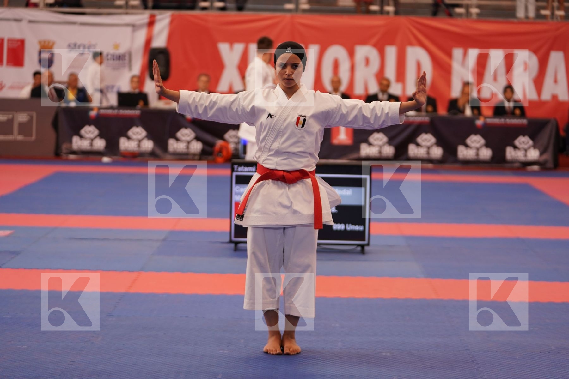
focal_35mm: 105
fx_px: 1659
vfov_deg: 13.0
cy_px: 190
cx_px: 284
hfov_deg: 19.5
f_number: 2.8
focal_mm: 105
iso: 640
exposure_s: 1/500
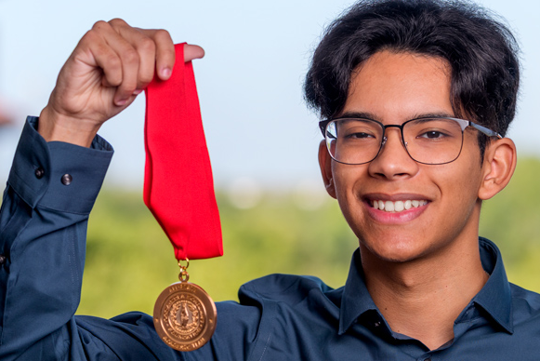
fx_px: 1756
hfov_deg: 17.5
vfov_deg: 11.7
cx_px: 327
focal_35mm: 117
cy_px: 239
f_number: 2.2
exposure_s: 1/200
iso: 125
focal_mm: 68
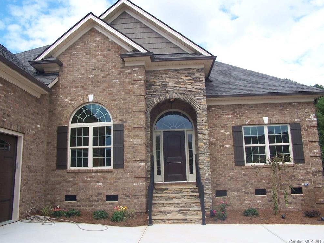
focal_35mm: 39
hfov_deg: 47.9
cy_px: 120
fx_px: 365
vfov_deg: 36.8
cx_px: 159
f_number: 4
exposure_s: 1/350
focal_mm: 6.3
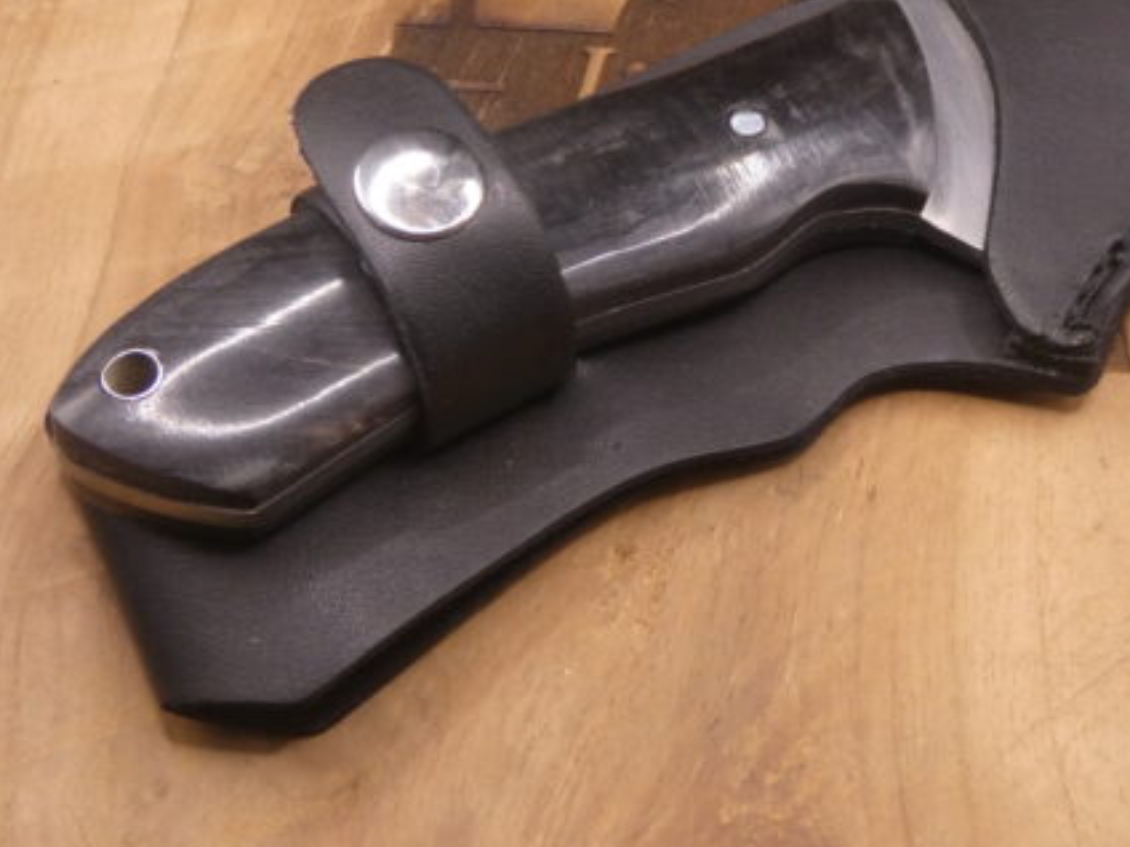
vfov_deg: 25.1
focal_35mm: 58
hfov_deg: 32.9
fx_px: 1893
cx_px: 768
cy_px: 296
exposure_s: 1/80
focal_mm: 7.3
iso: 400
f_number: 3.6
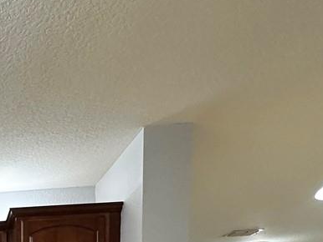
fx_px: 542
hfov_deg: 27.2
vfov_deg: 19.4
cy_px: 428
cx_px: -108
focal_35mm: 58
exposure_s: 1/60
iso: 160
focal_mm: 2.22
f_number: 2.2
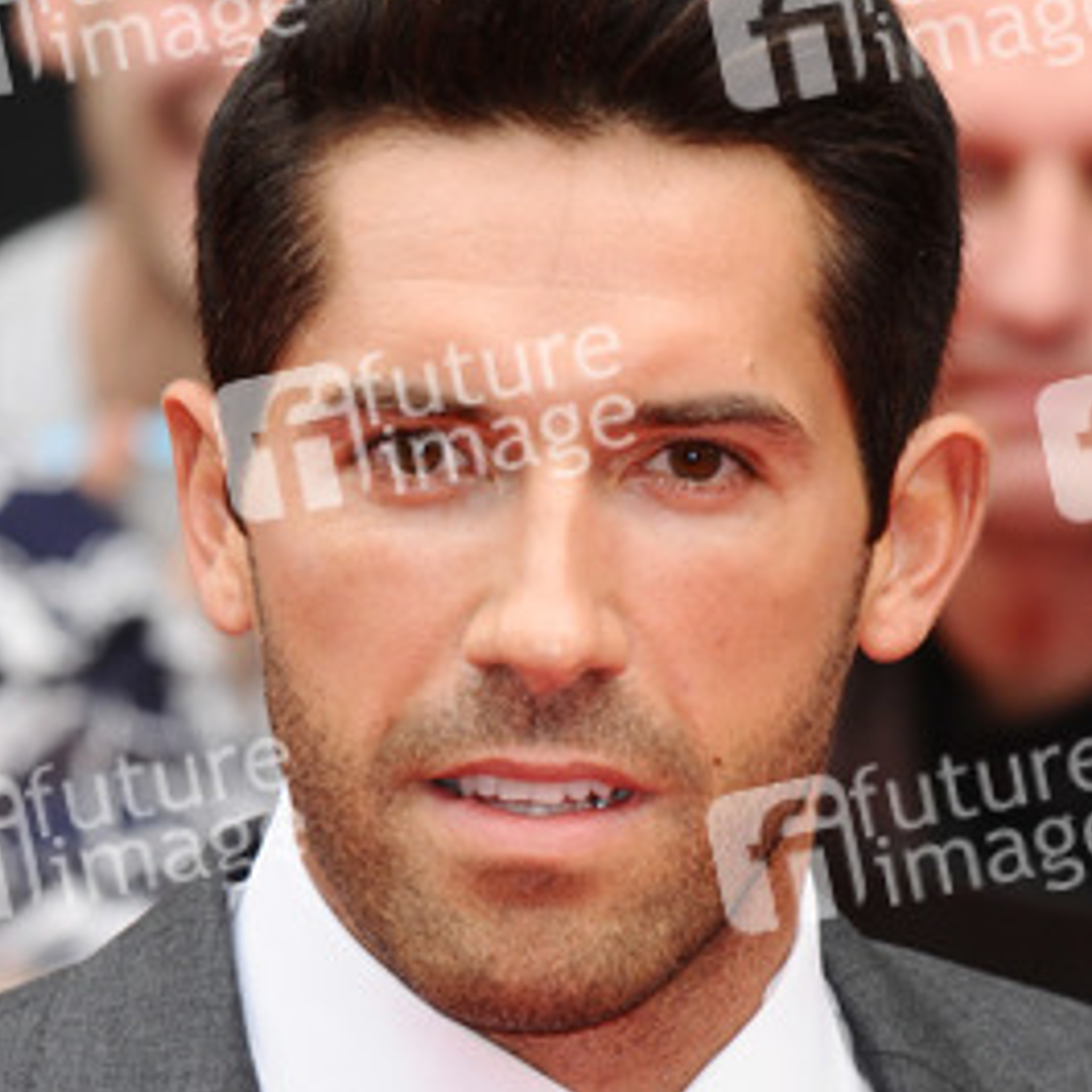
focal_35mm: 385
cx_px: 546
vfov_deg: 4.6
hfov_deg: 4.6
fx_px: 13741
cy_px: 630
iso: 320
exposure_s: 1/200
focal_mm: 200
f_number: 5.6
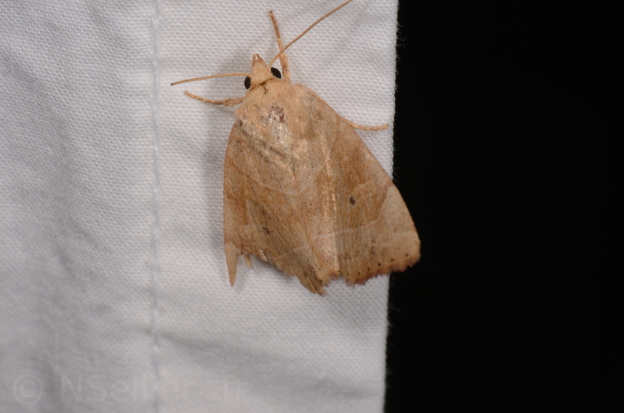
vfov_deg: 10.7
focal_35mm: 128
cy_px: 206
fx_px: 2205
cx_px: 312
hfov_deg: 16.1
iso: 100
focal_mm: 85
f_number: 25
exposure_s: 1/60
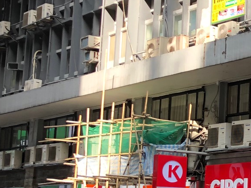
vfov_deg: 15.2
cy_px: 134
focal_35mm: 97
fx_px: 703
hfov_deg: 17.4
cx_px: 415
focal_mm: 4
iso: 32
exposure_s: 1/120
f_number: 1.8
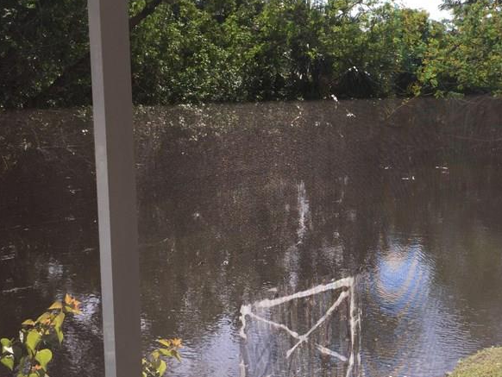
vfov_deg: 28.6
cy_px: 169
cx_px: 408
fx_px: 740
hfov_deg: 36.1
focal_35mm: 51
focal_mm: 4.15
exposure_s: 1/807
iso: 32
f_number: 2.2
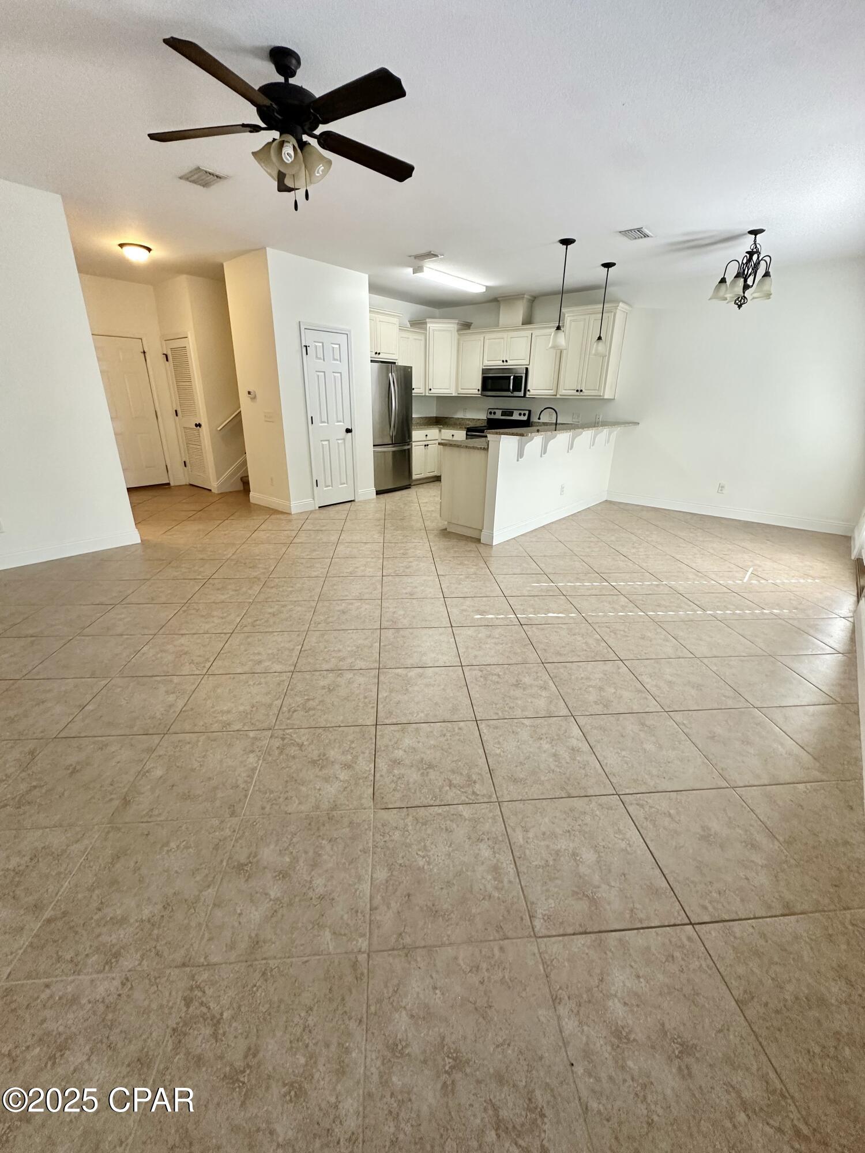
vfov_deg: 102.1
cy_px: 576
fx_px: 466
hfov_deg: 85.7
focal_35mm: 14
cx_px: 432
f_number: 2.2
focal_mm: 2.22
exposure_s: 1/106
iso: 250
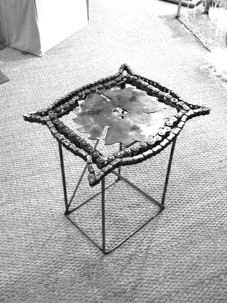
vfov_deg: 46.8
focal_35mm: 40
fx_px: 350
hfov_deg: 35.9
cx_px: 114
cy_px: 152
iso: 140
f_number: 2.8
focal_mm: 6.7
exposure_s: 1/15
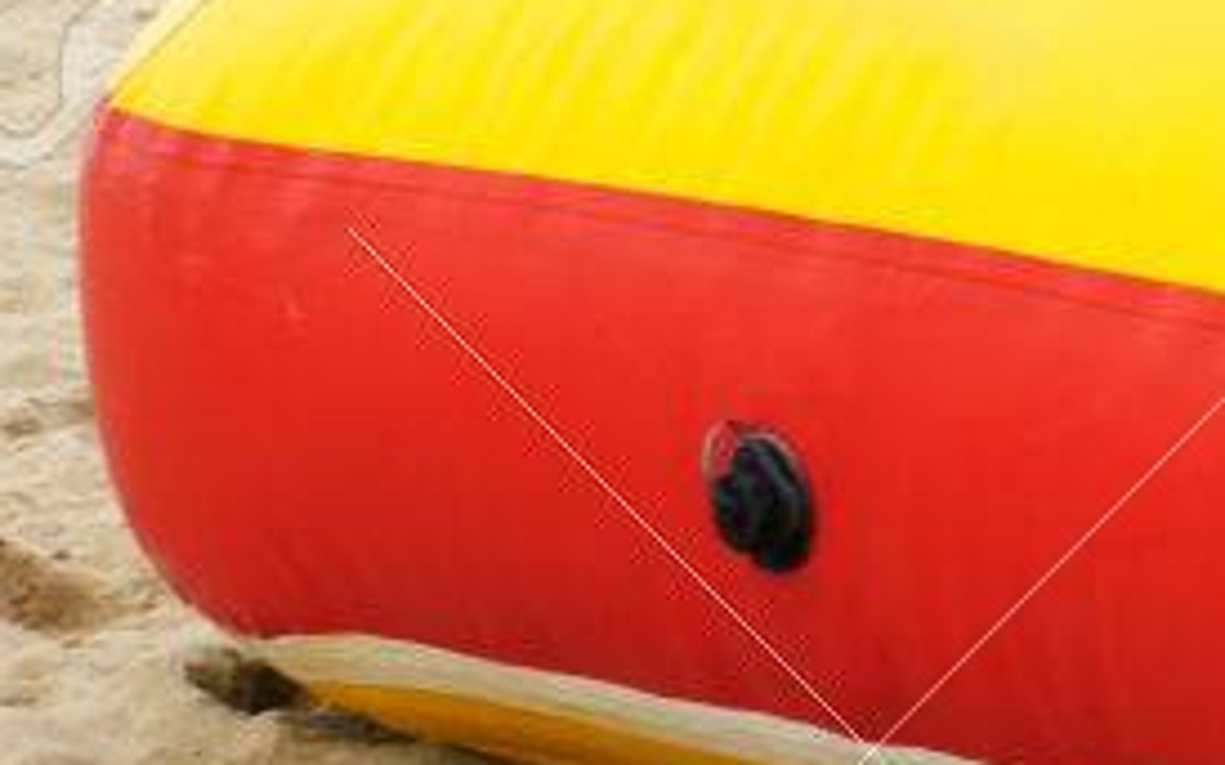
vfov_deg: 3.0
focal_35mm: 436
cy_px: -246
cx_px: 2499
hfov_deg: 4.7
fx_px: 14550
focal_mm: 60
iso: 100
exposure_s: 1/90
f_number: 10
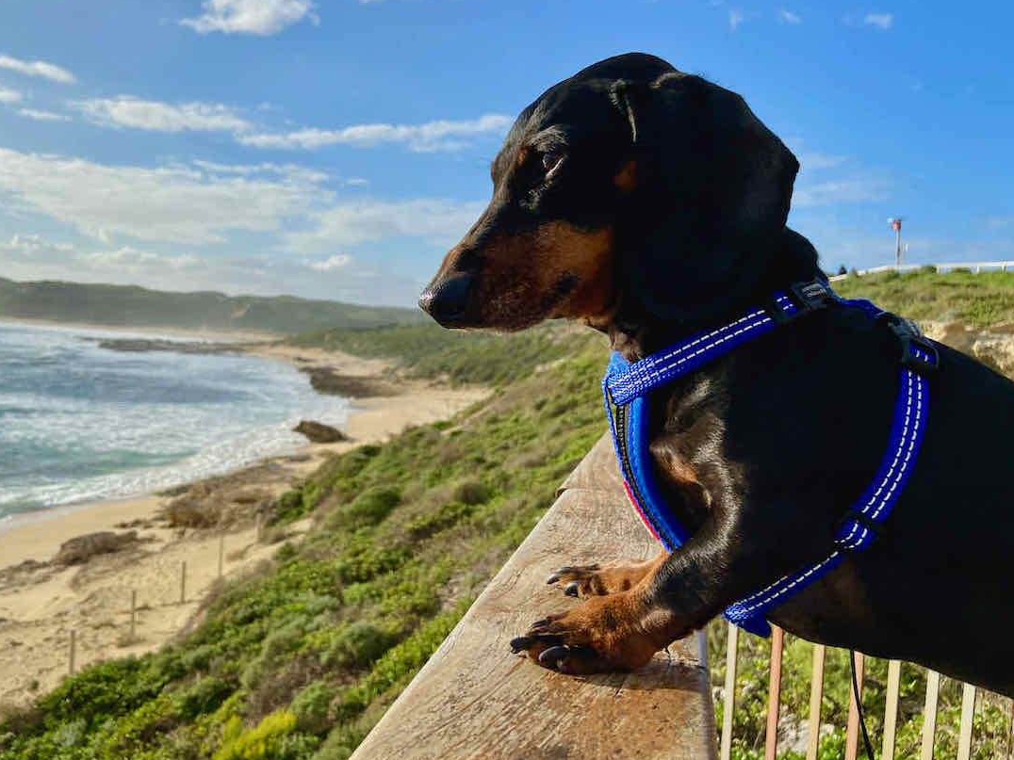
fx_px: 849
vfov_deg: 48.2
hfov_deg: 61.5
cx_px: 457
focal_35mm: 29
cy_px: 359
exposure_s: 1/3125
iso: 32
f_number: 1.8
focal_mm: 4.25
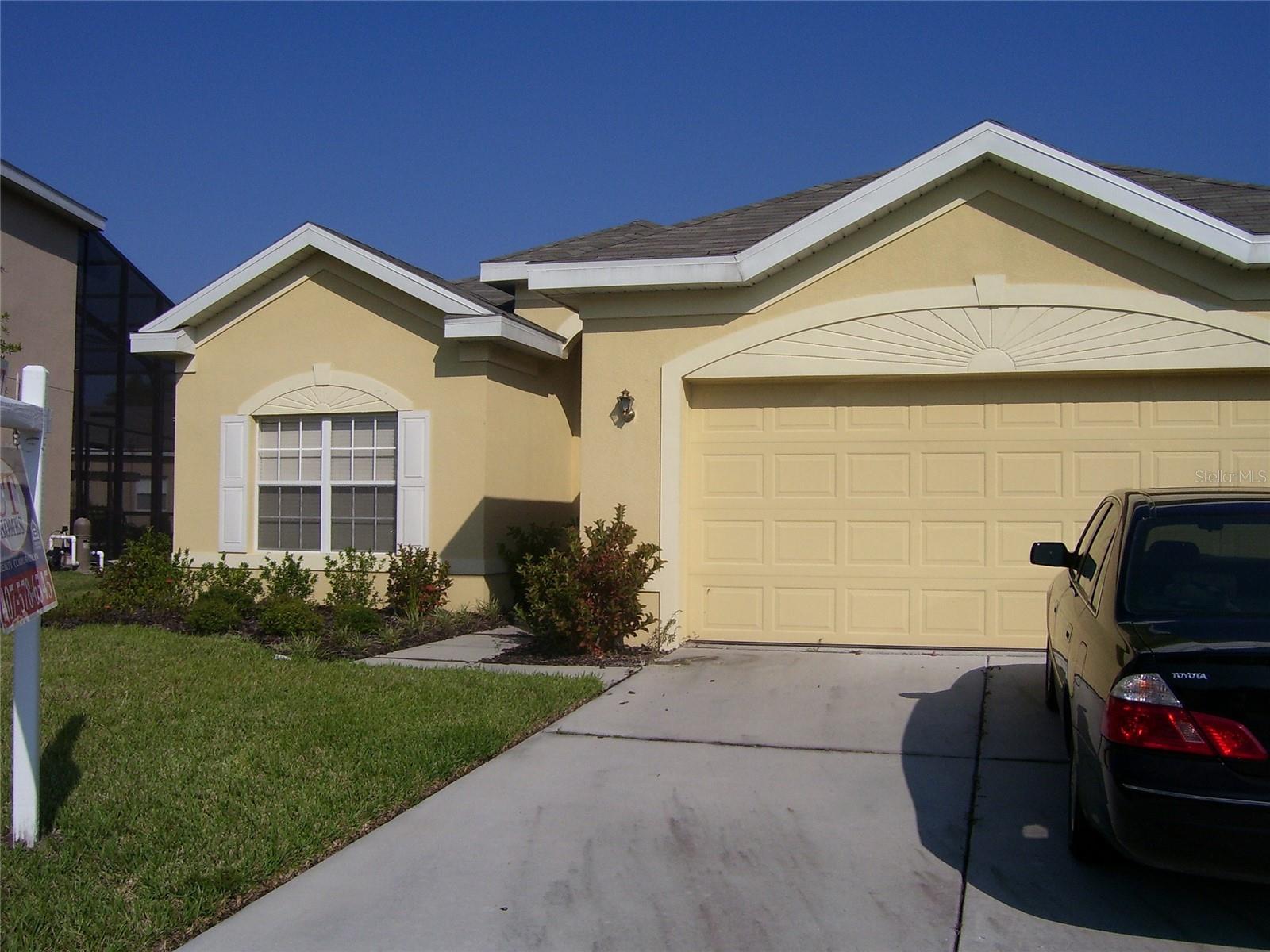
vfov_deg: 41.8
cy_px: 476
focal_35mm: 34
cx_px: 635
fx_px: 1247
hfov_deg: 54.0
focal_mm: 5.6
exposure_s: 1/1500
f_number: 4.8
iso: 80
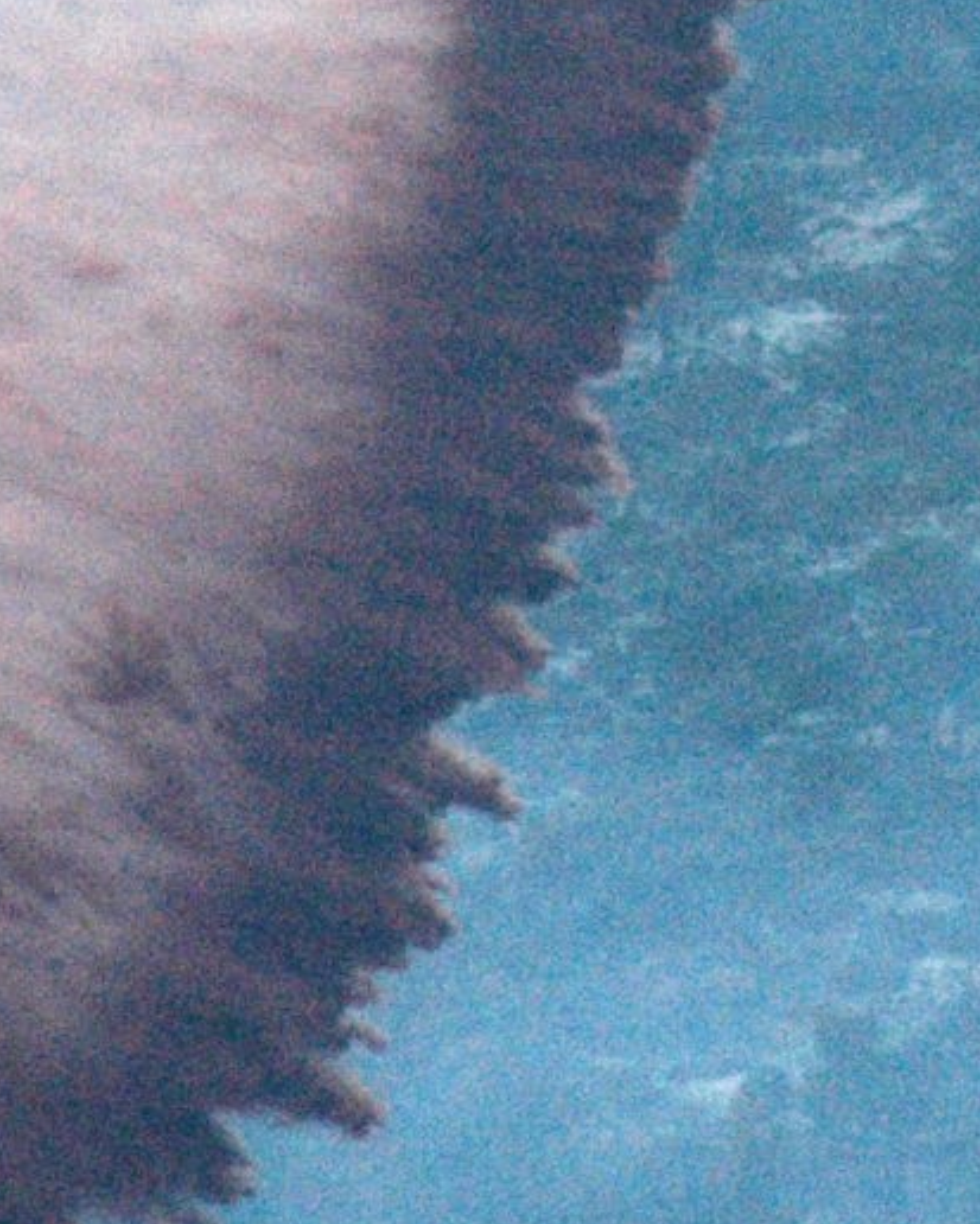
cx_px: 1080
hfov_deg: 0.8
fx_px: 66364
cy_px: -116
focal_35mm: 1831
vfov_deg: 1.1
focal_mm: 300
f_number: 6.3
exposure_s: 1/2500
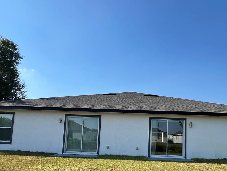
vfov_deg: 58.3
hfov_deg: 75.8
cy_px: 126
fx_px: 144
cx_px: 132
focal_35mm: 22
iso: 32
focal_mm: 1.57
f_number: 1.8
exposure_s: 1/1357
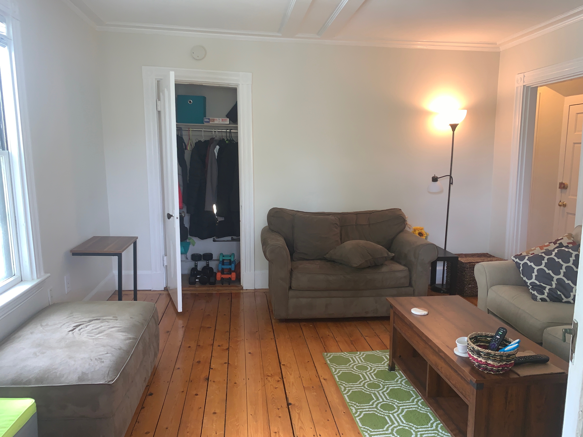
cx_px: 292
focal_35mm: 26
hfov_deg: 67.3
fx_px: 438
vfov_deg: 53.1
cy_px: 218
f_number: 1.8
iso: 40
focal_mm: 4.25
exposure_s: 1/20
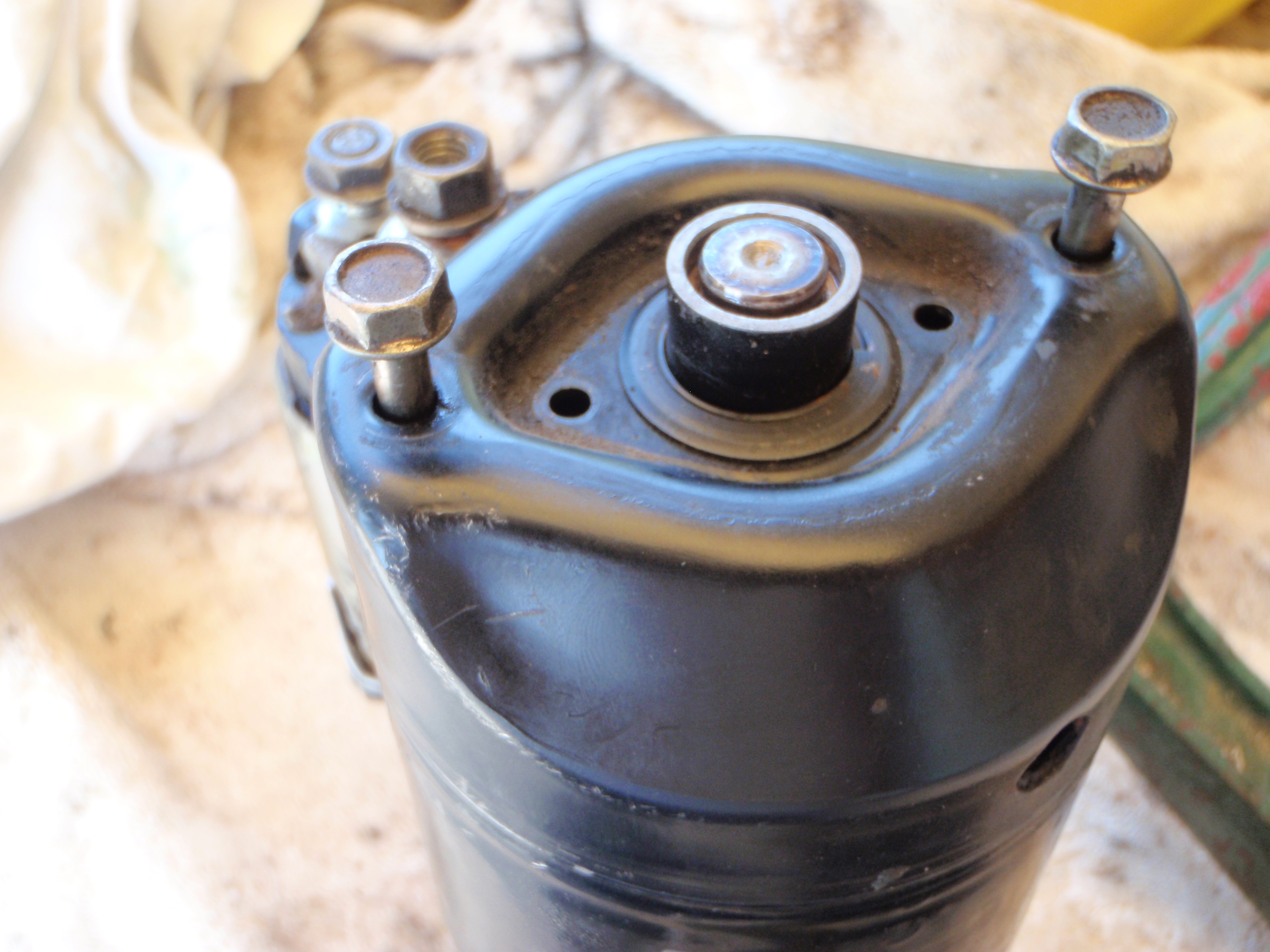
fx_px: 1321
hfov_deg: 51.4
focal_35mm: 36
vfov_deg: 39.7
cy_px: 476
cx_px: 635
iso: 125
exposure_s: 1/40
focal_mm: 6.53
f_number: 4.1
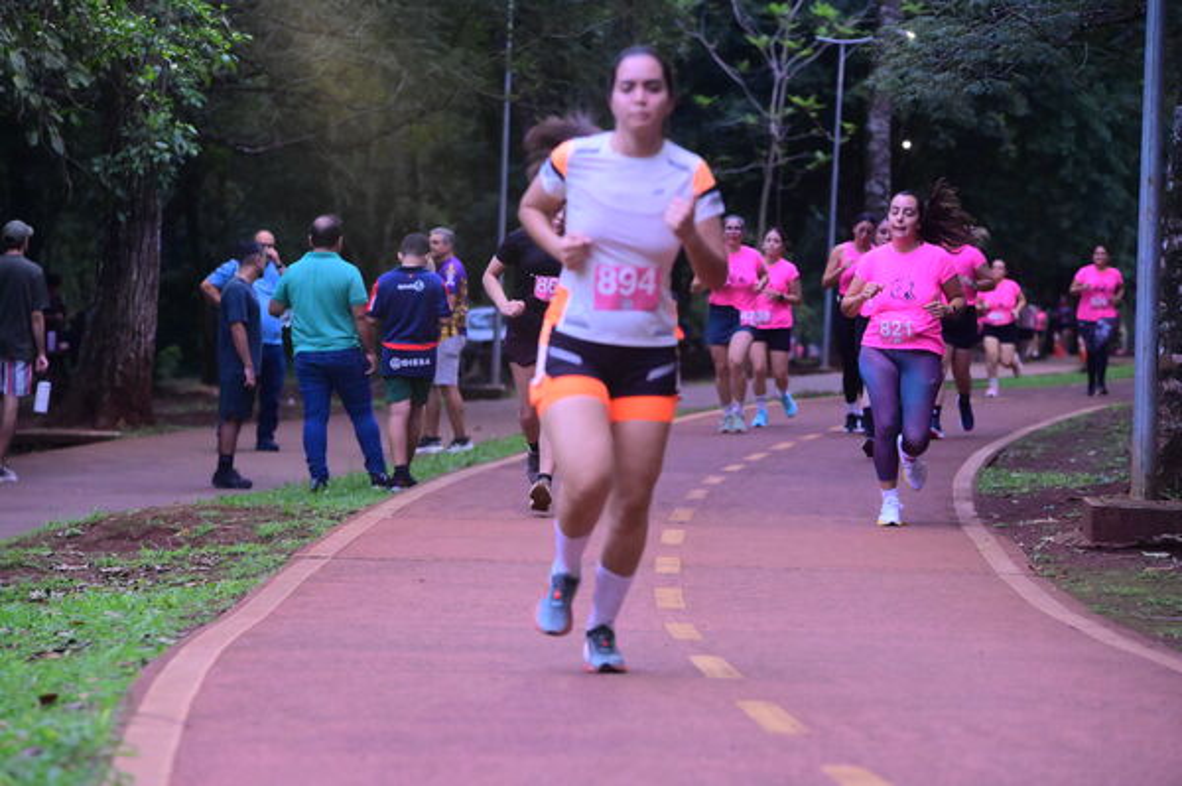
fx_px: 4921
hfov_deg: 13.7
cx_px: 591
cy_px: 393
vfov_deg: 9.1
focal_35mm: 150
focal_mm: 150
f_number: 5
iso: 8000
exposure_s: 1/250
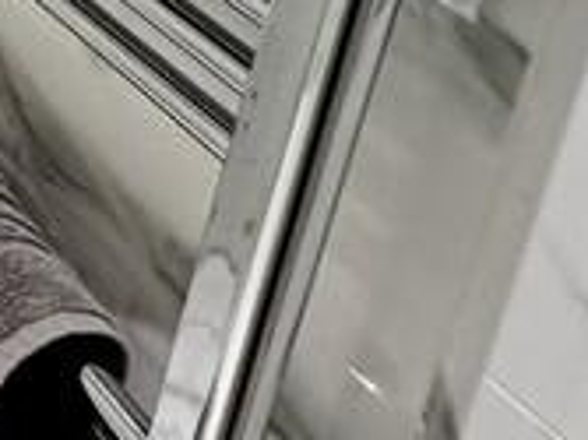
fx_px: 1460
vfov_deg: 14.4
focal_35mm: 86
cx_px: -1039
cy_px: -433
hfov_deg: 12.7
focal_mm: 2.22
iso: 125
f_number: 2.2
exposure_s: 1/100
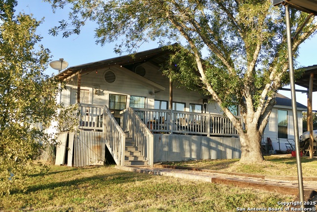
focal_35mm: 44
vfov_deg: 30.5
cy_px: 106
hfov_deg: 44.5
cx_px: 158
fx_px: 388
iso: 125
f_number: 3.2
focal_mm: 16
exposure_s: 1/250
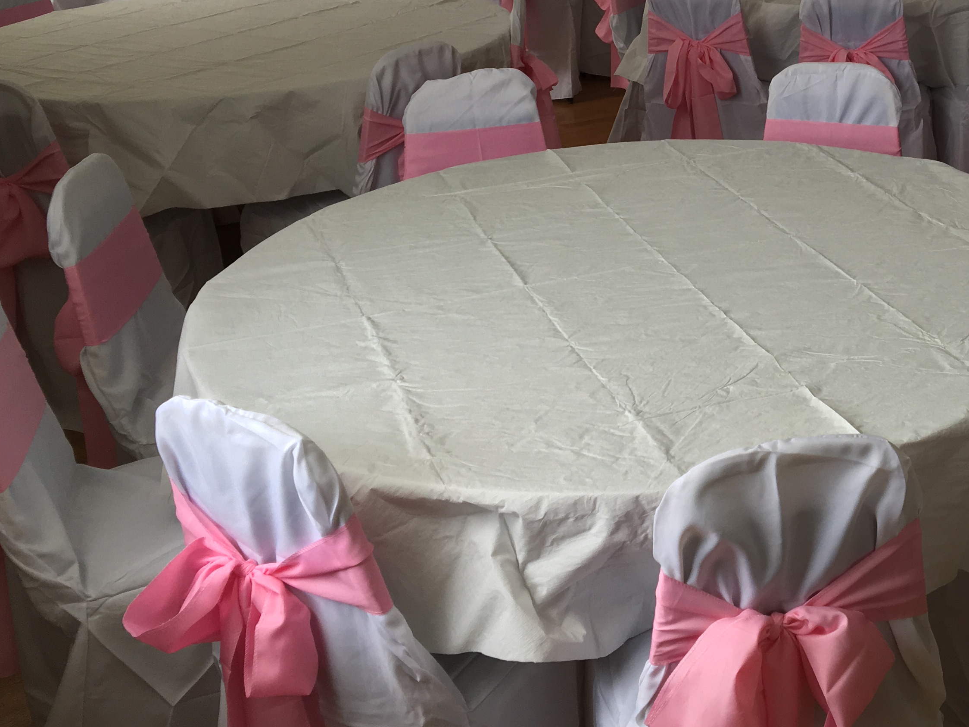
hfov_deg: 35.3
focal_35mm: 52
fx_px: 1455
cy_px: 179
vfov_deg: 27.6
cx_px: 814
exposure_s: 1/60
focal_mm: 4.15
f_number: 2.2
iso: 32
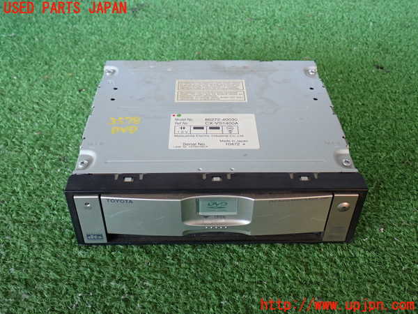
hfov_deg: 49.0
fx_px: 459
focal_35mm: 38
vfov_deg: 37.7
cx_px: 209
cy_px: 157
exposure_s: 1/40
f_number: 2.7
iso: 200
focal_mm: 6.83
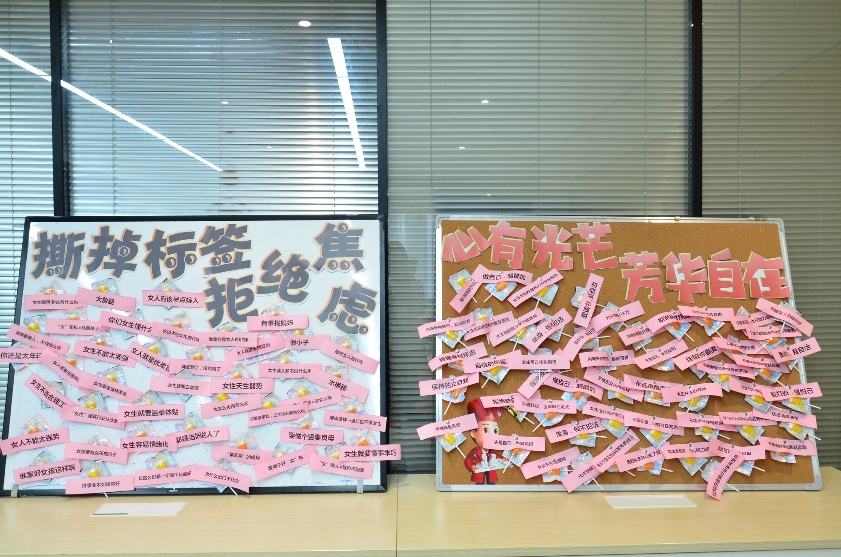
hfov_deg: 67.5
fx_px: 629
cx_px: 420
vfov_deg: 47.7
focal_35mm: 27
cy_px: 278
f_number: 9
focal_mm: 18
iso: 800
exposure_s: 1/20
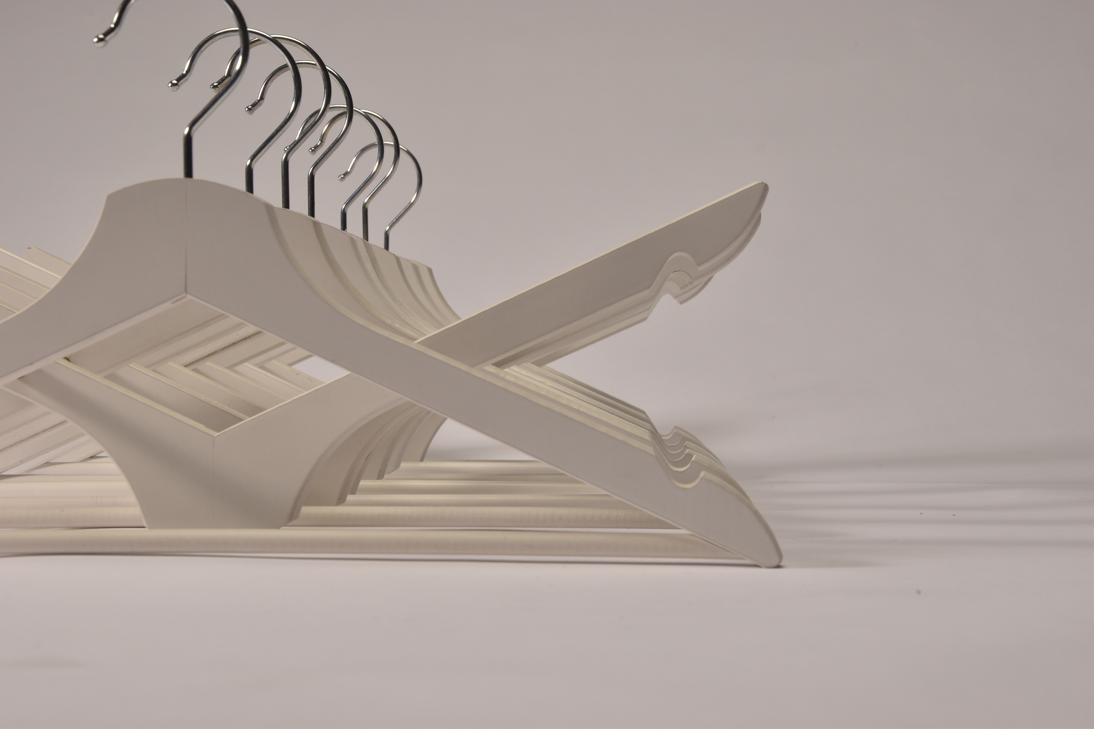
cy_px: 364
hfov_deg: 33.4
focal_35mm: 60
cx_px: 547
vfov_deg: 22.6
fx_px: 1823
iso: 100
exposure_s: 1/125
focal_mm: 40
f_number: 10
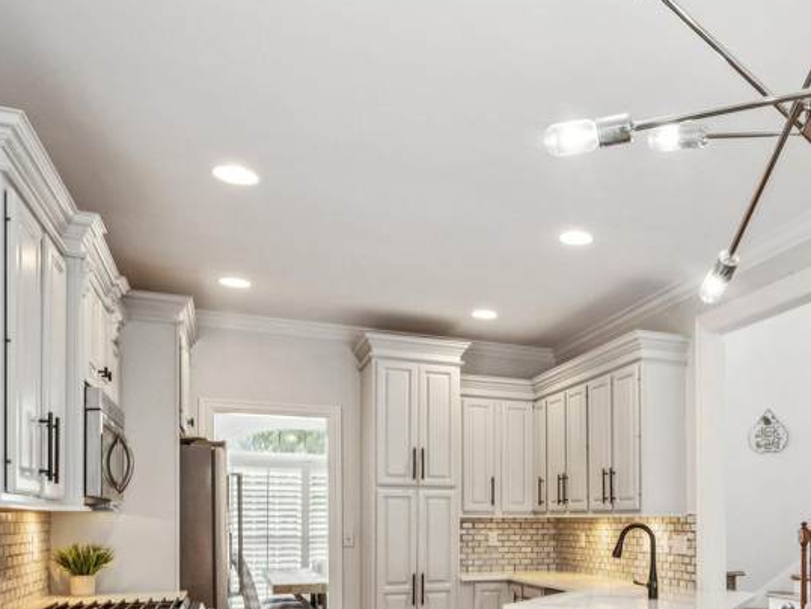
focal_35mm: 32
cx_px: 632
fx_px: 750
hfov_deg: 53.6
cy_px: 527
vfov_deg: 41.3
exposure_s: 1/6
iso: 400
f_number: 11
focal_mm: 14
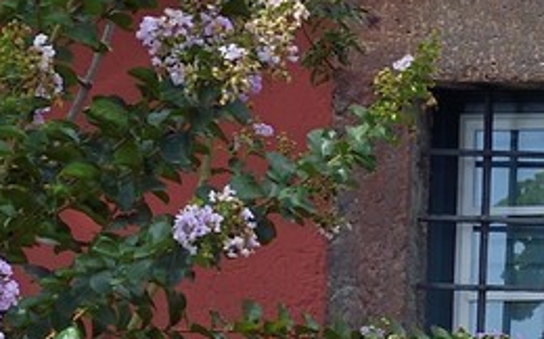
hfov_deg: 6.5
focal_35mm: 301
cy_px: -1
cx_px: 1454
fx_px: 4459
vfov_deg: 4.3
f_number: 10
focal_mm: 48
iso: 200
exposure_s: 1/250
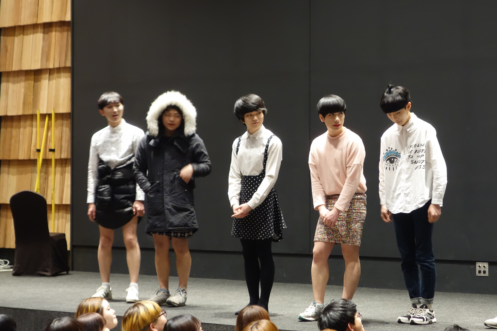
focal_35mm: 94
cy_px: 157
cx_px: 332
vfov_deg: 14.6
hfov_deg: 21.6
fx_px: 1298
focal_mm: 21.29
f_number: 3.5
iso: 800
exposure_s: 1/20
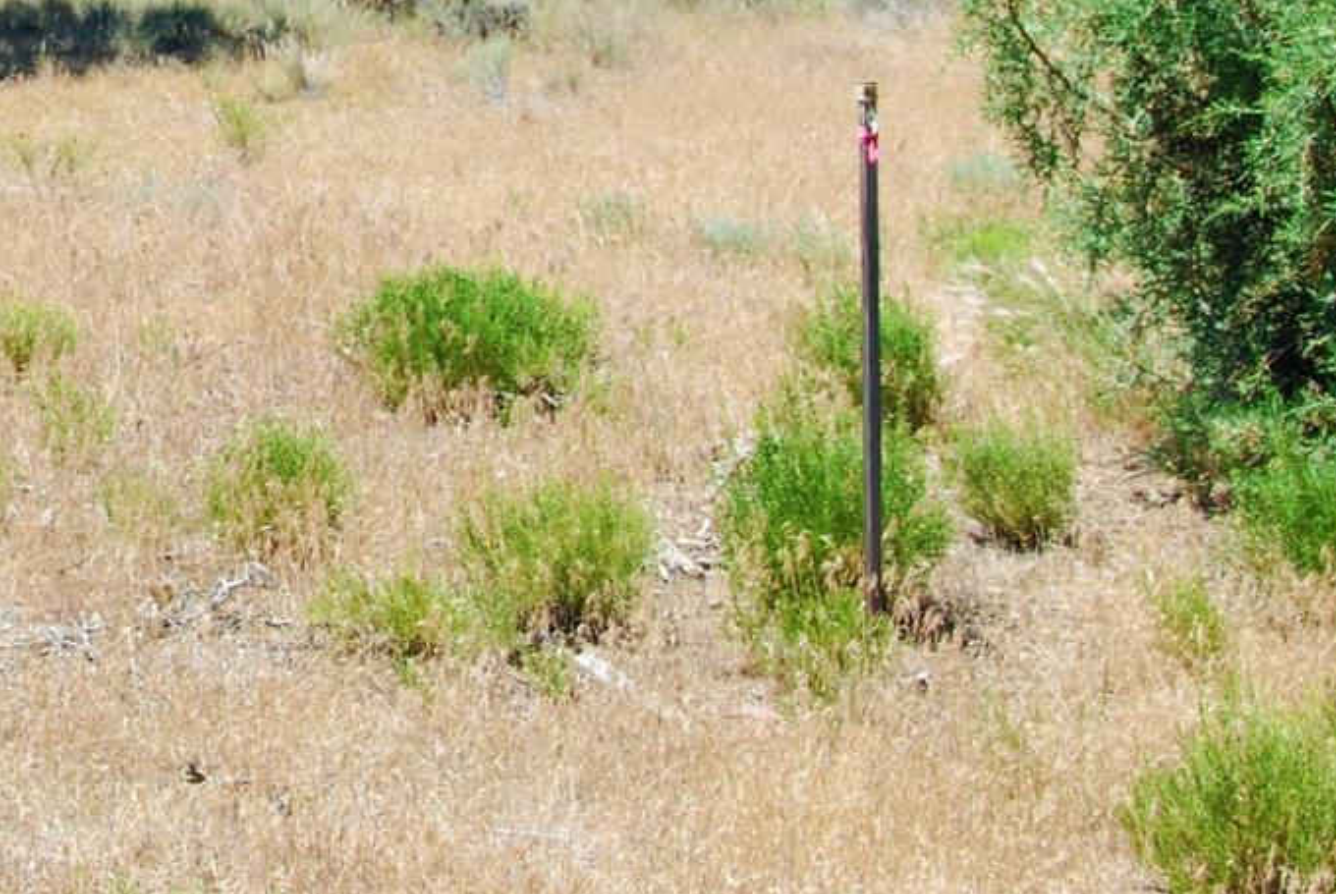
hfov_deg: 23.0
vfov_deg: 15.6
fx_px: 3195
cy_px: -23
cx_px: 104
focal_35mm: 86
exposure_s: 1/200
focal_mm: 26
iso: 100
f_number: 7.1
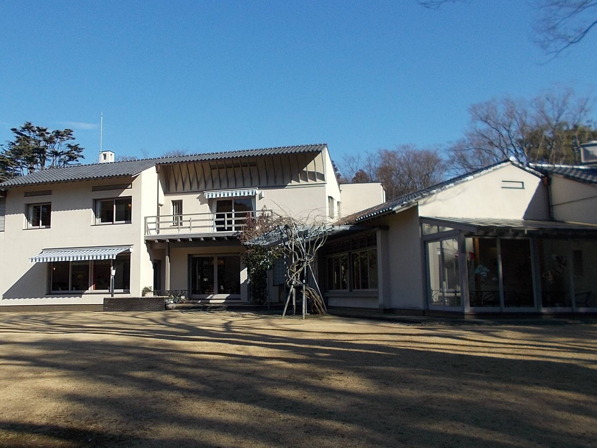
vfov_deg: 41.8
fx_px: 586
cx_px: 243
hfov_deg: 53.6
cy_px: 202
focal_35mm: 34
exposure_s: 1/200
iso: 80
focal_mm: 4.6
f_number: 8
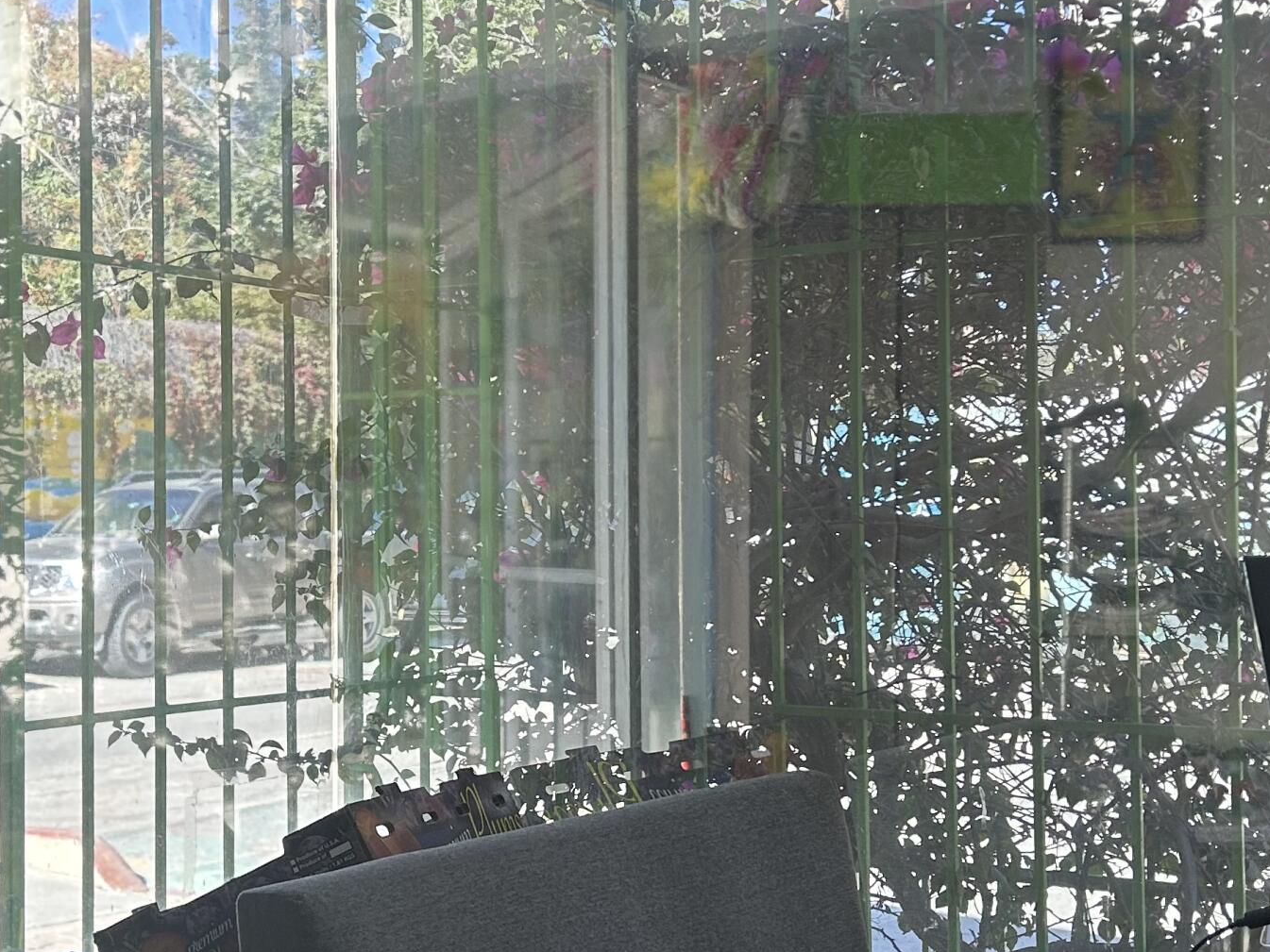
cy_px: 536
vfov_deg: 25.2
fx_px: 2128
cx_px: 523
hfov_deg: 33.1
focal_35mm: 58
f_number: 1.5
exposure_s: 1/121
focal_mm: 5.7
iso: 80
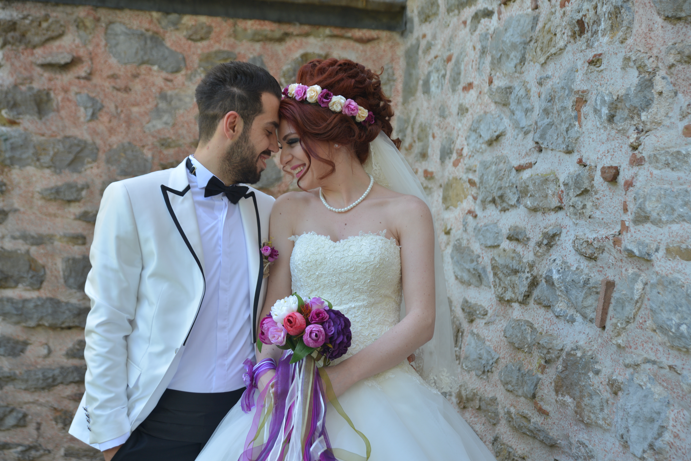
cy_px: 230
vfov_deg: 24.2
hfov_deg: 35.6
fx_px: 1075
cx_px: 346
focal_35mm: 56
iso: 200
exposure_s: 1/160
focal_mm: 56
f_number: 4
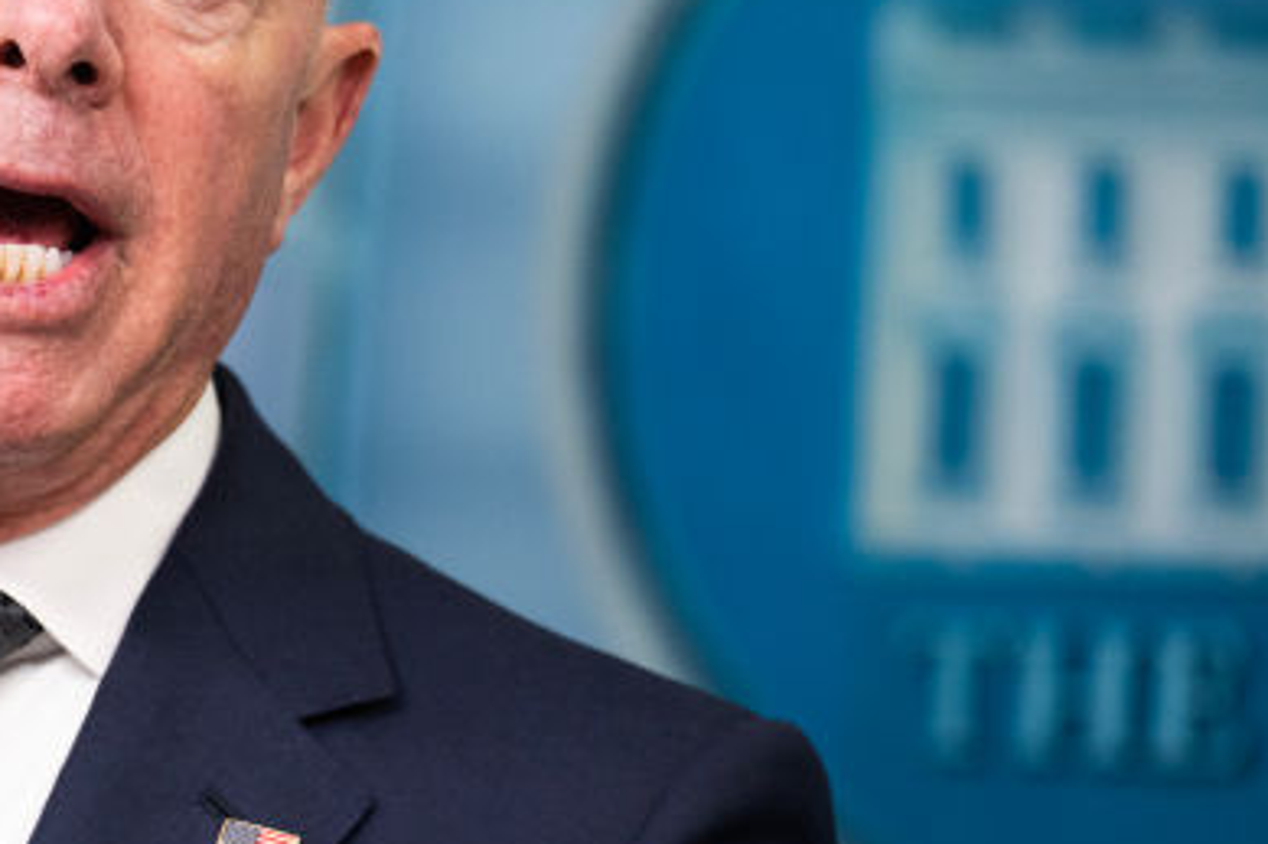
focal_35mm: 474
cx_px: -33
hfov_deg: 4.3
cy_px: 572
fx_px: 16687
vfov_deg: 2.9
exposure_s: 1/500
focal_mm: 180
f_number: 2.8
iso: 2000
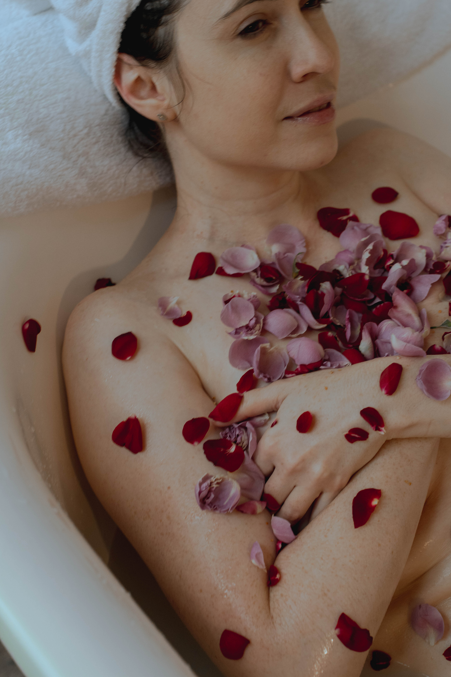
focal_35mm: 75
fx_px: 1409
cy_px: 338
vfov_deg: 27.0
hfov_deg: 18.2
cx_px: 226
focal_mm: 75
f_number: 5
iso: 4000
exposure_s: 1/125
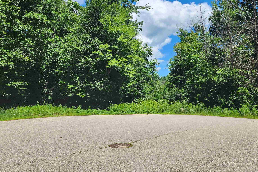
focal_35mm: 32
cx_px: 139
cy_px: 54
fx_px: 229
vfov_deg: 40.5
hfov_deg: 58.7
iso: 12
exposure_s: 1/992
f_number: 1.8
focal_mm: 6.4
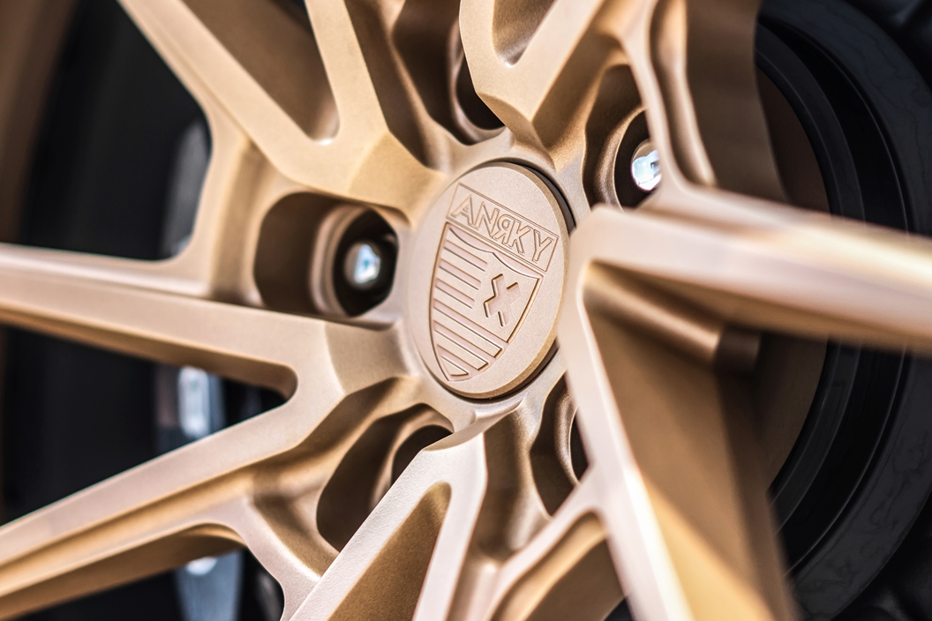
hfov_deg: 20.4
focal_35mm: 100
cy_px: 225
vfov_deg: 13.7
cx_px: 393
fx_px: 2589
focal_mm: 55
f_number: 1.8
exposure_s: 1/1000
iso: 100
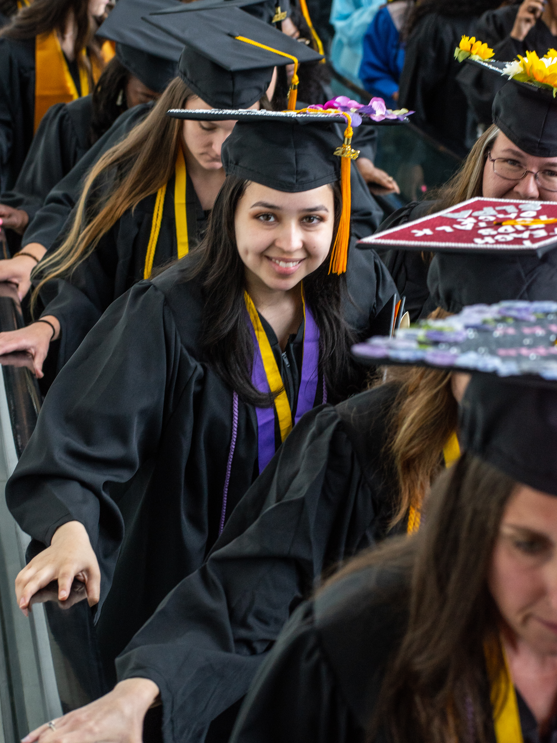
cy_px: 355
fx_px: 2789
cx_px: 278
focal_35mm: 130
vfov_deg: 15.2
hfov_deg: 11.4
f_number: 8
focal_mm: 80
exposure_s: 1/180
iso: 800
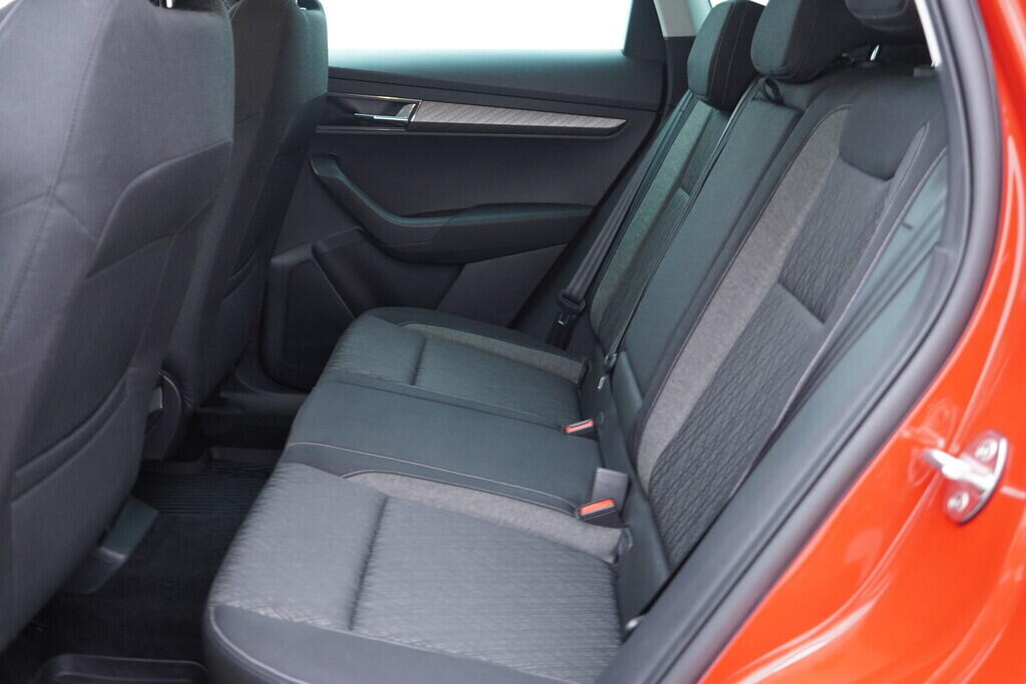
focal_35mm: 36
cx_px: 513
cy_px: 342
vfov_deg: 36.9
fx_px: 1026
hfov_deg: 53.1
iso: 640
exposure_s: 1/40
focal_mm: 24
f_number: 2.8
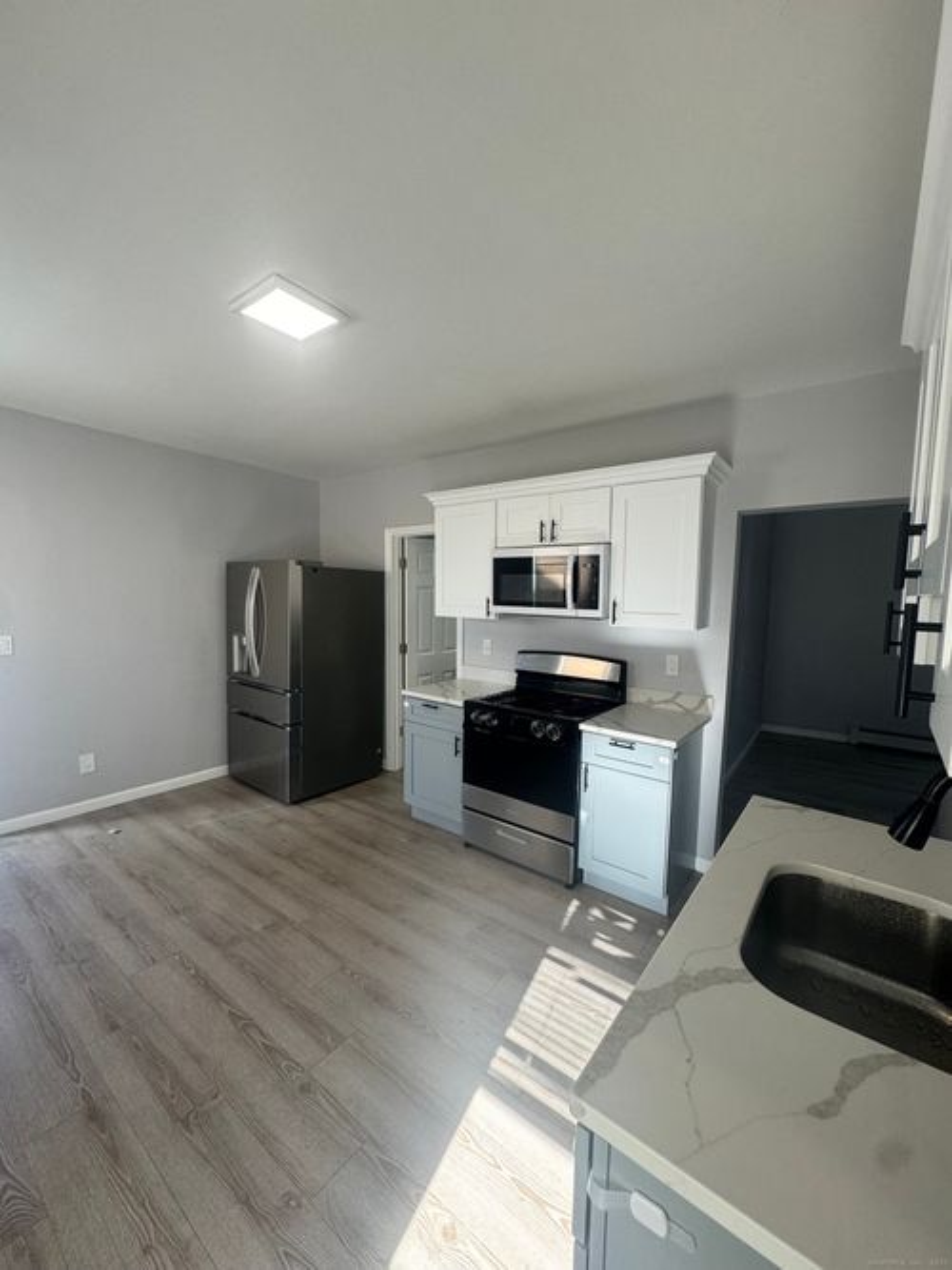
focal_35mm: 14
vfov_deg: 102.1
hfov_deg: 85.7
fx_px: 514
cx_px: 476
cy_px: 635
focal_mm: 2.22
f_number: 2.2
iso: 160
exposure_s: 1/120
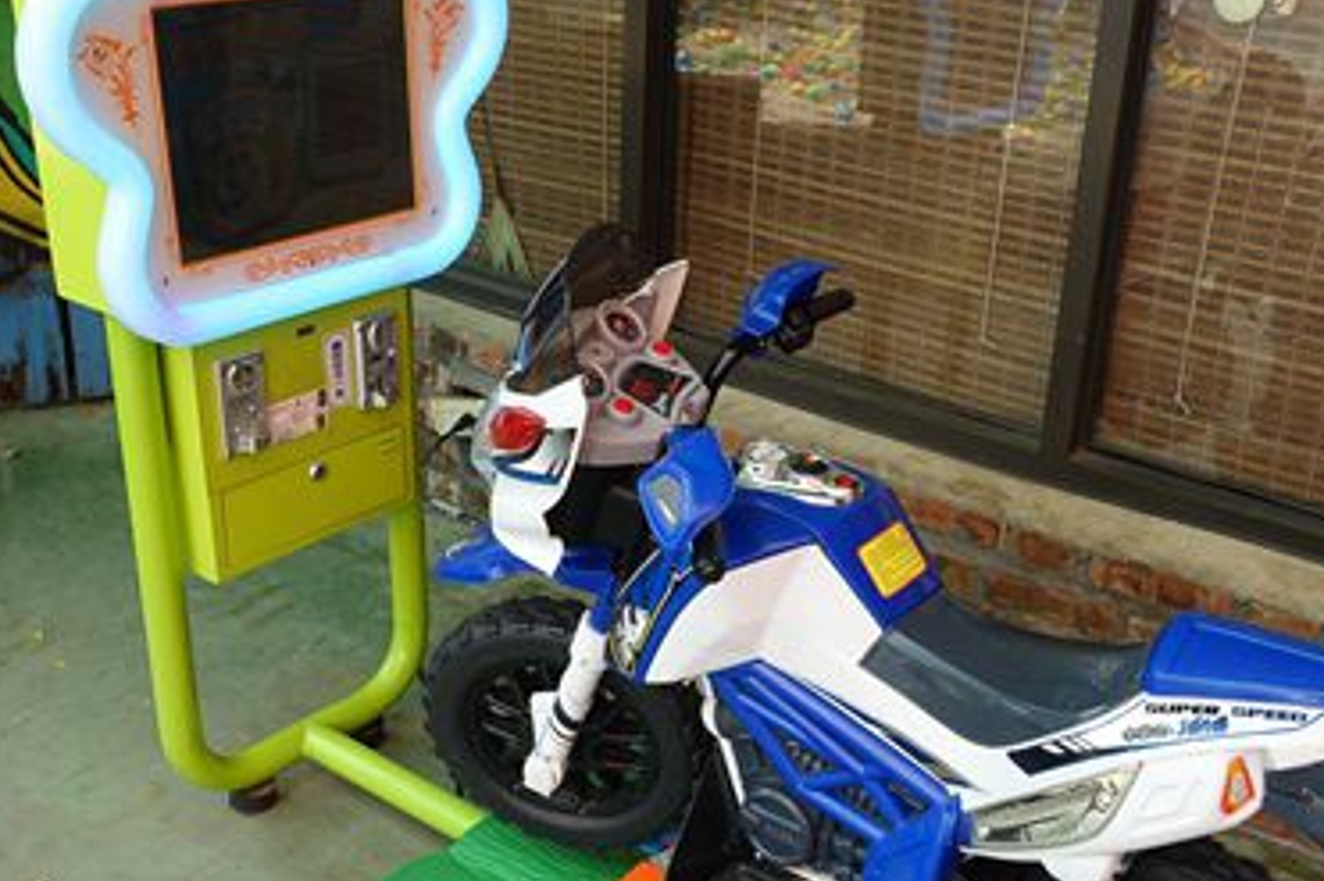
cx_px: 767
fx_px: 1544
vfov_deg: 31.9
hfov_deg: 46.3
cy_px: 473
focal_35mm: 42
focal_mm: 8.8
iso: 125
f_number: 4
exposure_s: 1/80
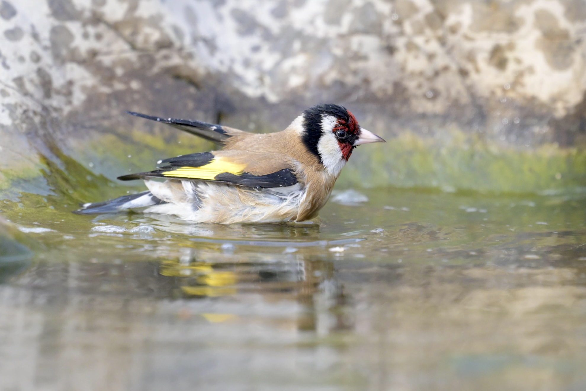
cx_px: 293
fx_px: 9765
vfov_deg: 2.3
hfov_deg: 3.4
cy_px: 196
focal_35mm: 600
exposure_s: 1/4000
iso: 1250
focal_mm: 400
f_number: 3.2
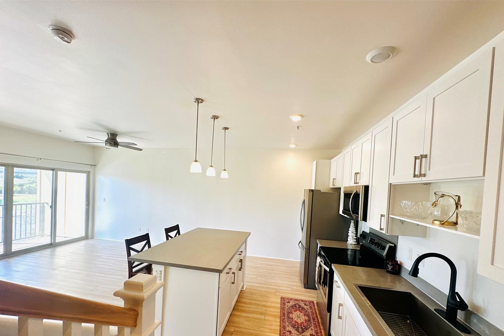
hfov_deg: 100.4
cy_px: 194
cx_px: 247
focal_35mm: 15
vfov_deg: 76.8
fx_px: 210
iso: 80
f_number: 2.2
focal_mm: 2.22
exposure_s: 1/120
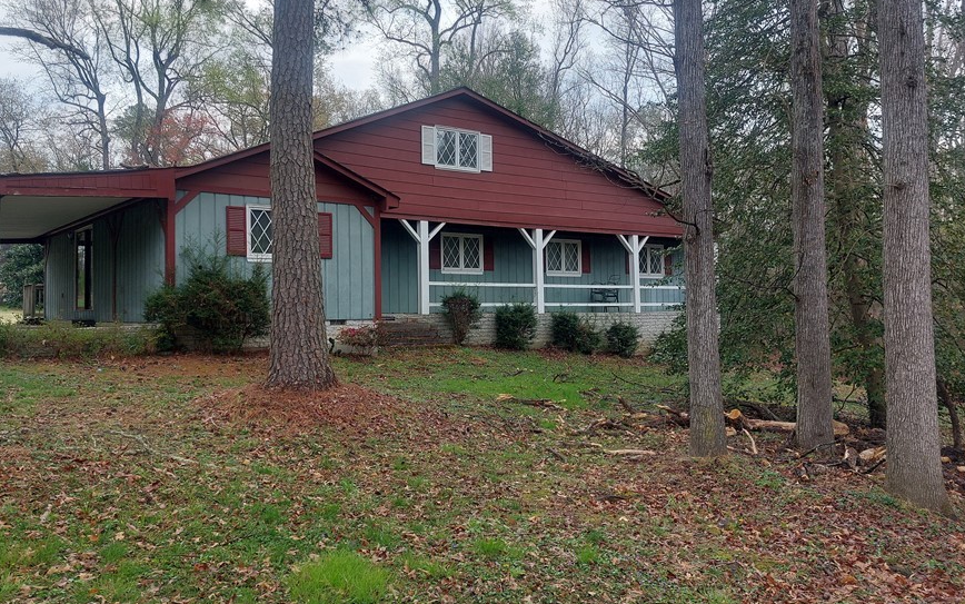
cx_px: 444
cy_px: 259
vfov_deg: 41.8
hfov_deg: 62.8
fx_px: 789
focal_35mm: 30
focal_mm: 5.23
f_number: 1.8
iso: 25
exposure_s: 1/150
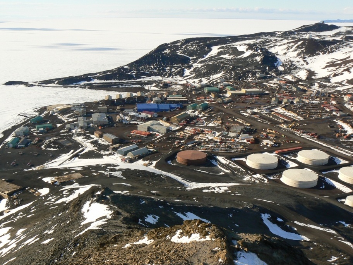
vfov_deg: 39.7
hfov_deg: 51.4
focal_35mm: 36
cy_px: 132
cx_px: 176
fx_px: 367
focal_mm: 6
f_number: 5.6
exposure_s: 1/400
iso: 80
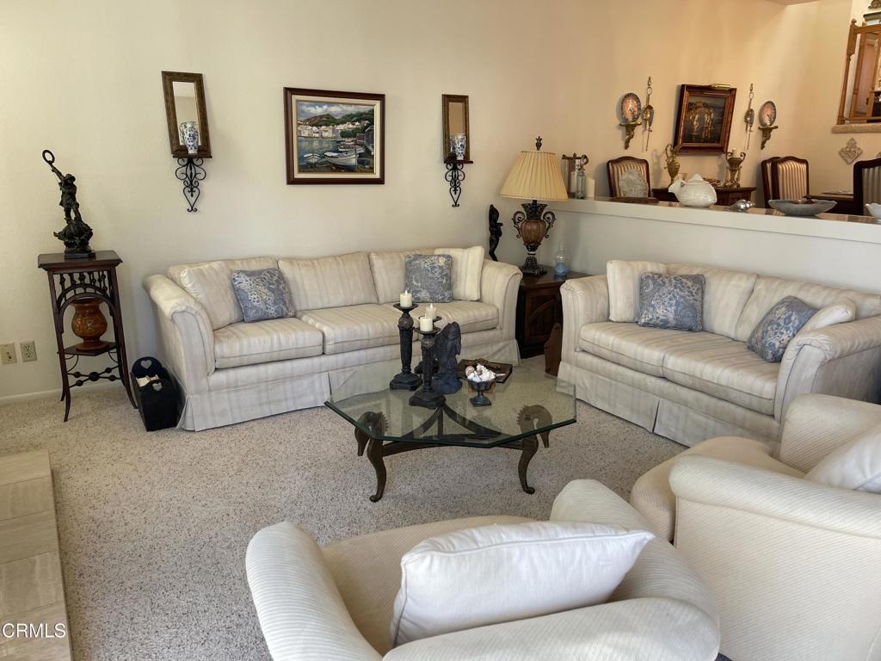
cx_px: 440
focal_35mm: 25
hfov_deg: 69.4
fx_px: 636
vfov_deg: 54.9
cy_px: 330
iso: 125
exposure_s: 1/120
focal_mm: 5.1
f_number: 1.6
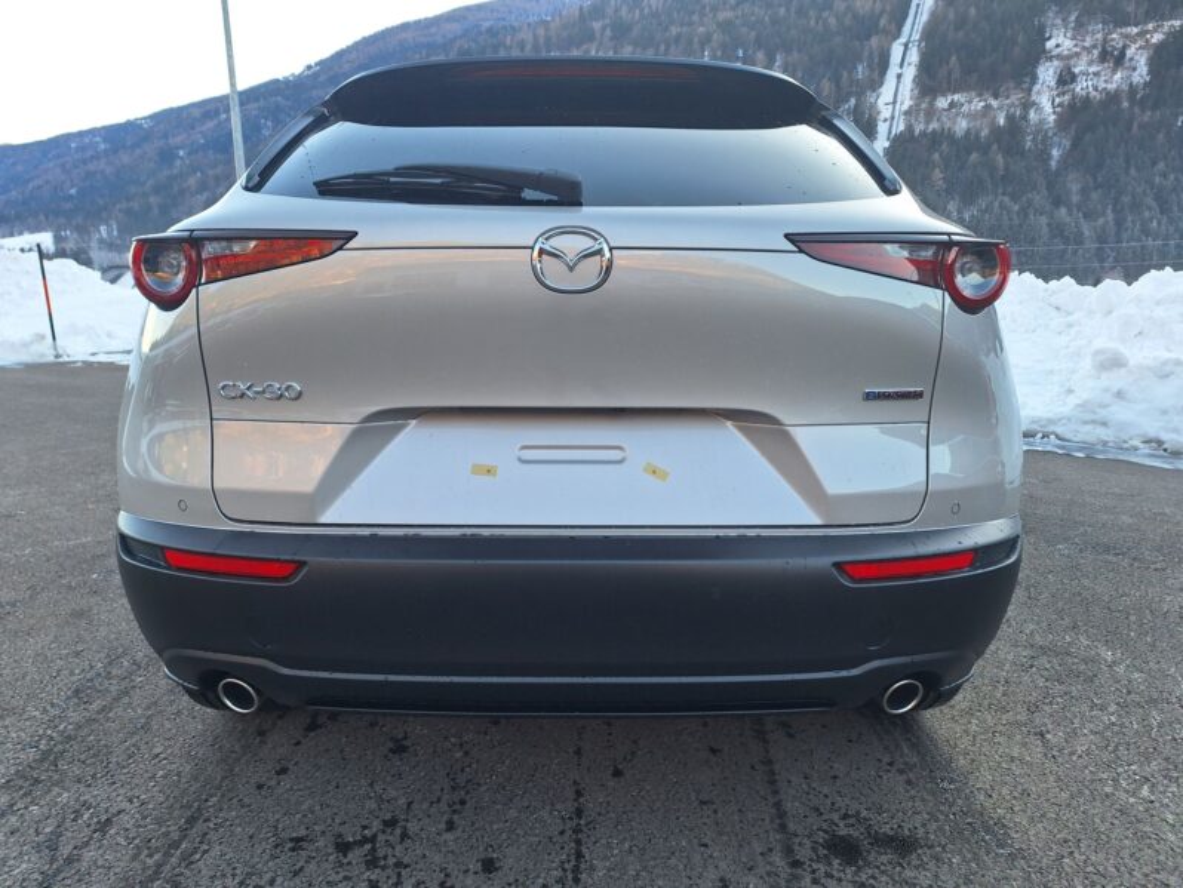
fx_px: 786
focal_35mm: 23
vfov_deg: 58.9
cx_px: 592
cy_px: 444
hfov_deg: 73.9
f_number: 1.8
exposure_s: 1/321
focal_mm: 5.54
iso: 40
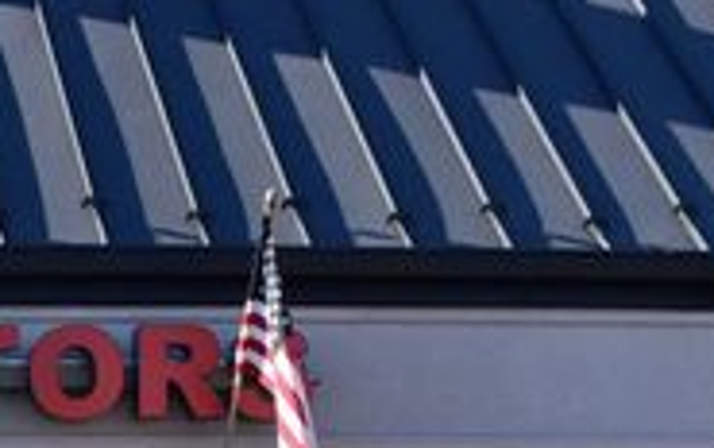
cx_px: -216
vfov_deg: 10.6
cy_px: 815
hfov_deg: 16.9
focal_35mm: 116
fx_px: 2259
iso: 400
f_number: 11
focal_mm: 22
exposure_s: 1/400
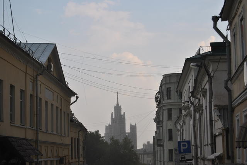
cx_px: 124
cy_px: 82
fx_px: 567
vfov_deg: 16.6
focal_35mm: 82
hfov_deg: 24.6
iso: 100
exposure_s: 1/160
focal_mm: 55
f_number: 6.3
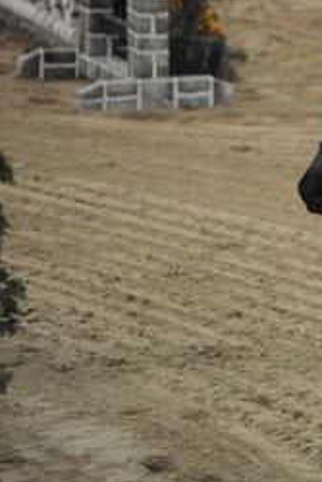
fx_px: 5144
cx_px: 553
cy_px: 195
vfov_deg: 5.4
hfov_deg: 3.6
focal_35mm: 384
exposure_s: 1/400
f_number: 2.8
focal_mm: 150
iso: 6400
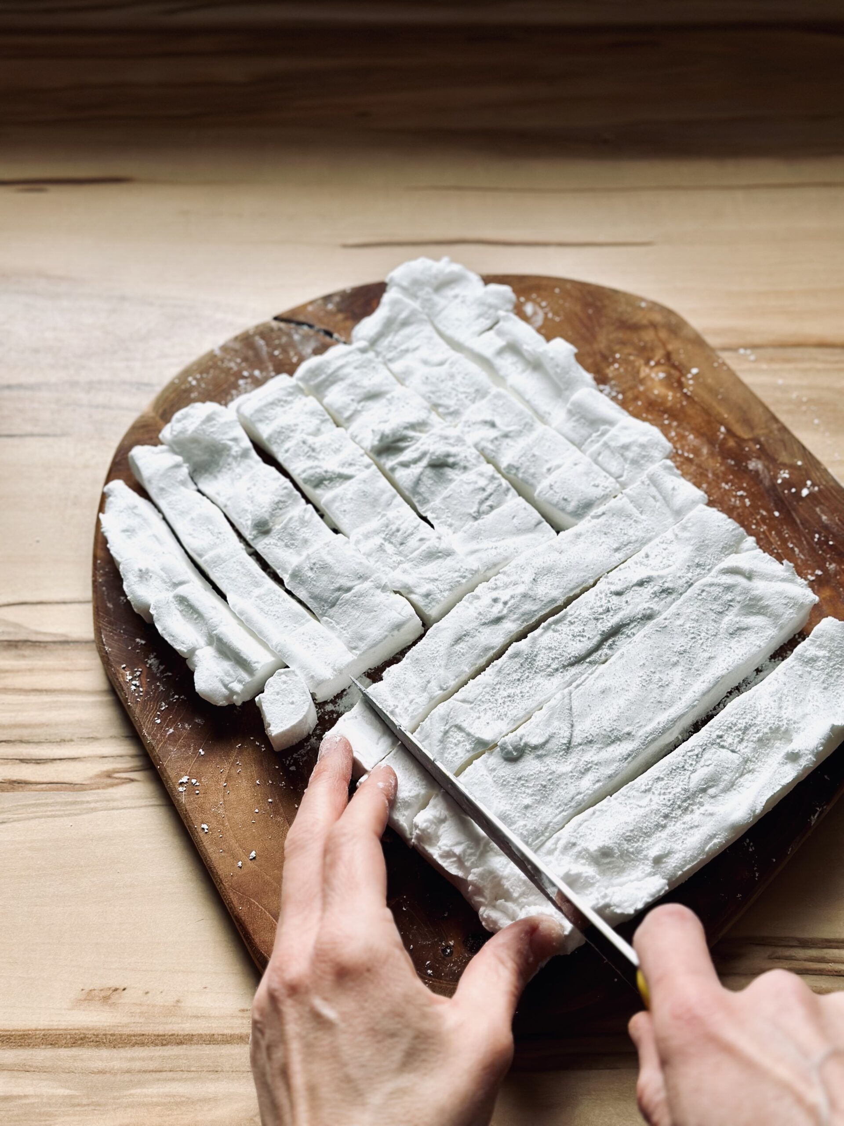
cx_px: 422
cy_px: 563
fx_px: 1560
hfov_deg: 30.3
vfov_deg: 39.7
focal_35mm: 48
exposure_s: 1/216
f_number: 1.78
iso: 80
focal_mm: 6.86
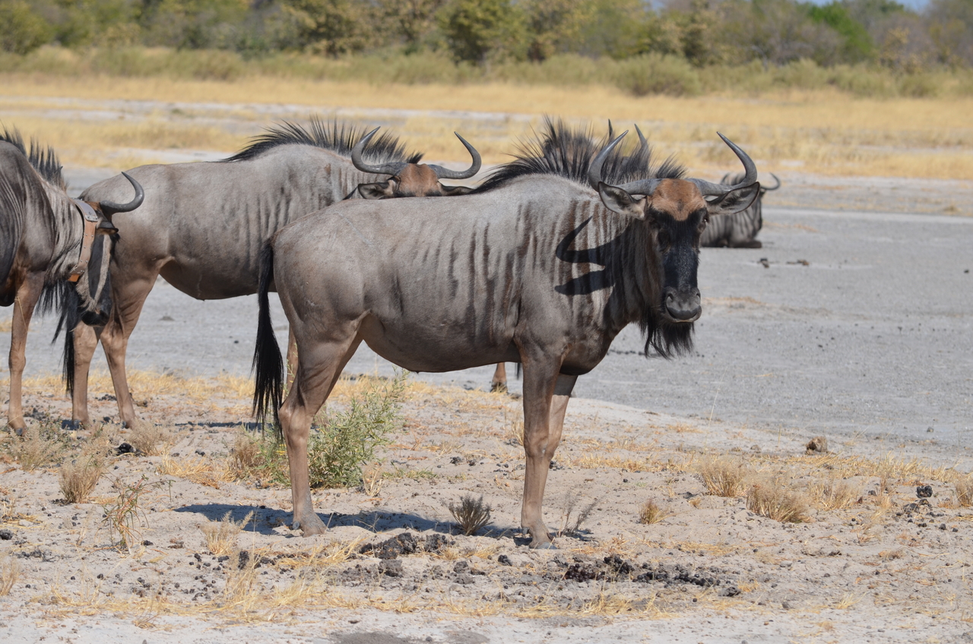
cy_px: 322
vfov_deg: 6.1
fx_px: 6069
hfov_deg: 9.2
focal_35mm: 225
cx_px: 486
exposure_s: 1/800
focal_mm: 150
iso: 200
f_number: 7.1
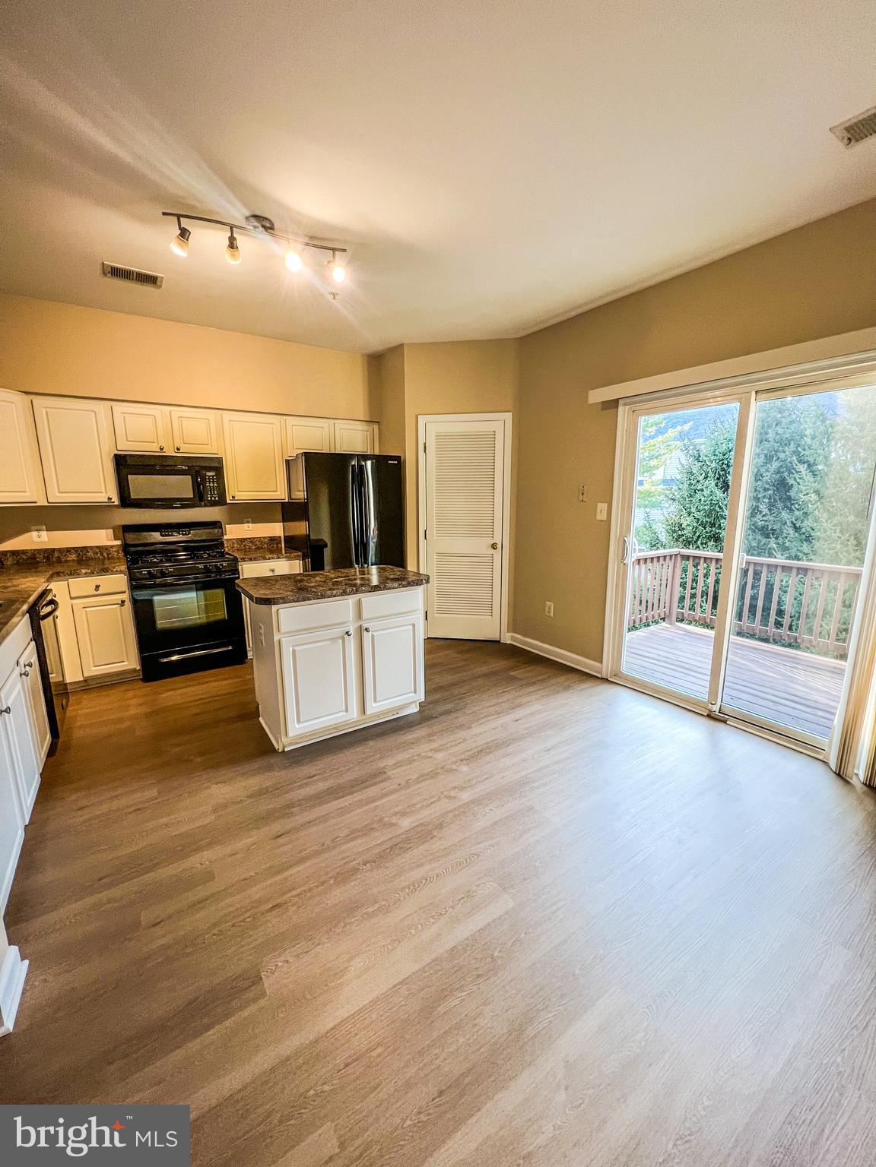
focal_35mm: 13
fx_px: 439
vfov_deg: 106.2
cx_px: 438
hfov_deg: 89.9
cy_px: 584
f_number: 1.8
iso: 160
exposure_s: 1/60
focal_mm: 1.57
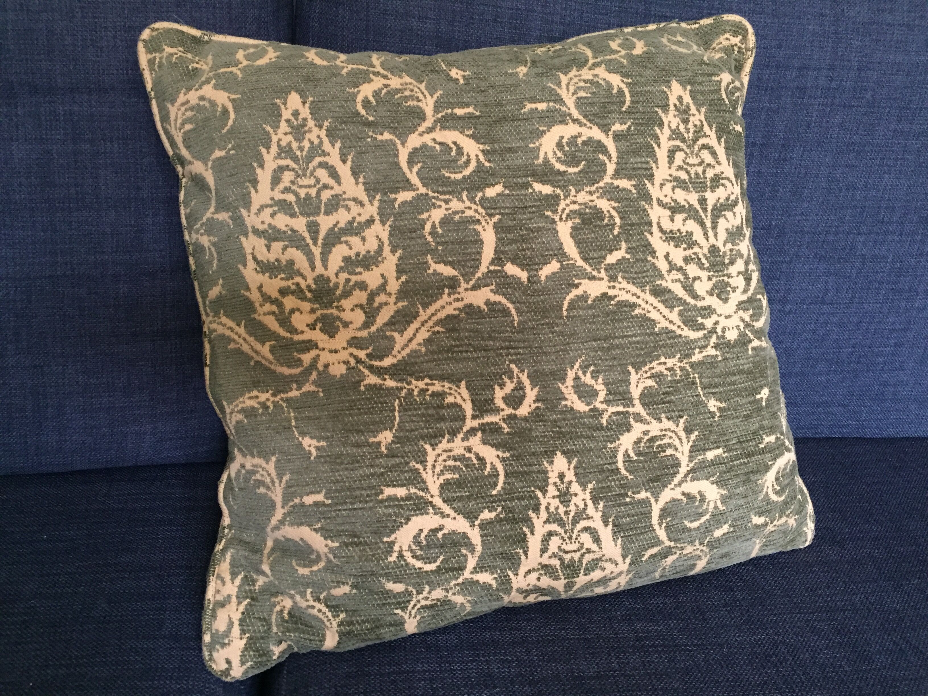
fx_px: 777
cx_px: 464
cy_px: 348
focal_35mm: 29
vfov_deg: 48.2
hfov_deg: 61.7
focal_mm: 4.15
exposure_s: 1/33
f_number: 2.2
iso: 250
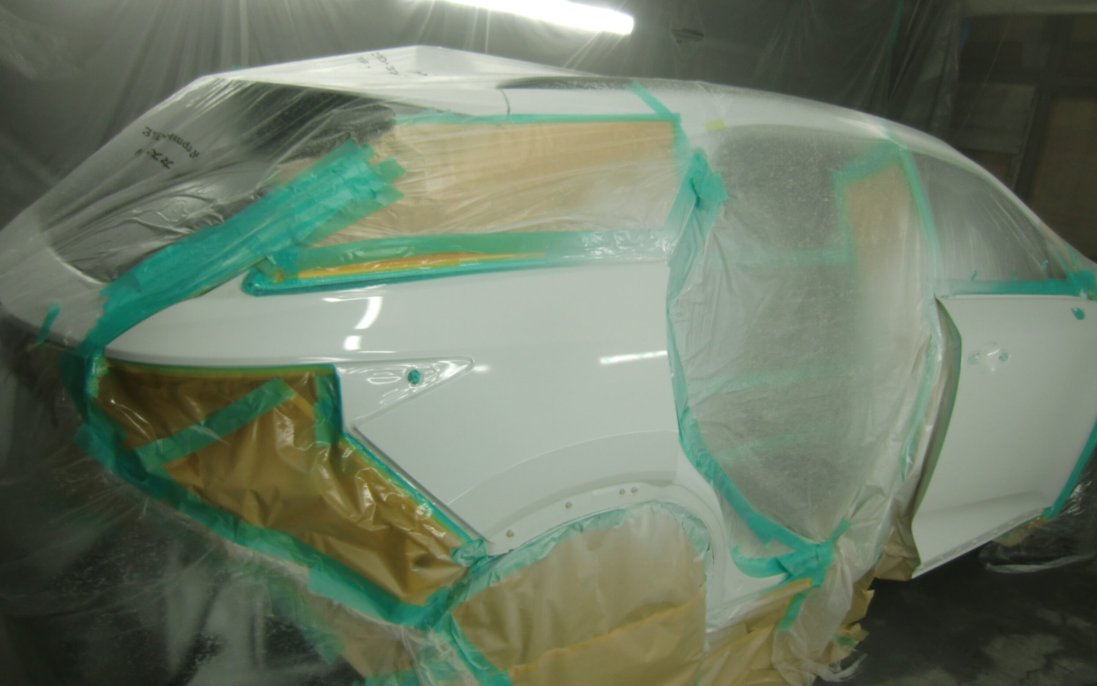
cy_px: 328
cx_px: 555
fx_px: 777
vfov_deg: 47.6
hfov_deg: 70.4
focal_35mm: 26
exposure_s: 1/60
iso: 80
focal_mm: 4.3
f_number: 3.2
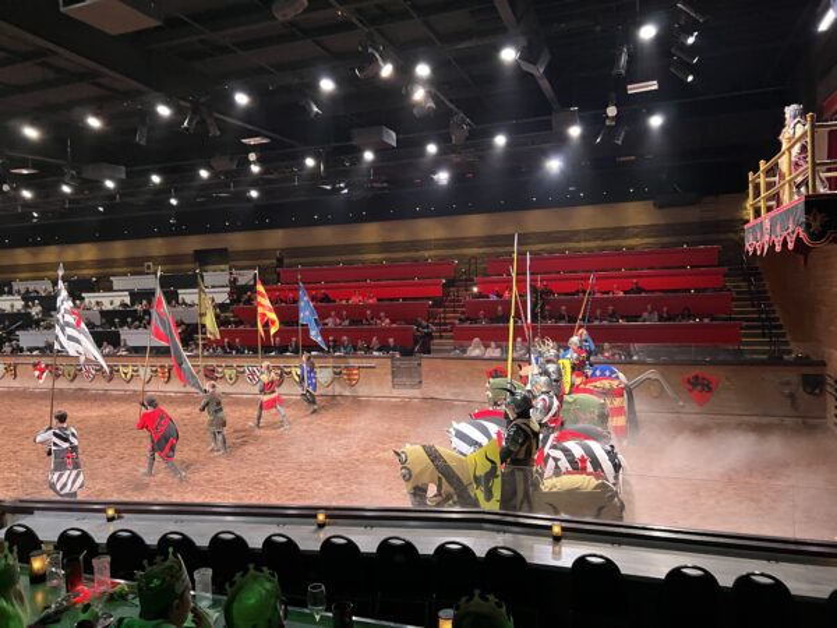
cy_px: 314
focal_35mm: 26
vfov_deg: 53.1
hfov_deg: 67.3
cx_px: 418
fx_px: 629
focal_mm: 5.7
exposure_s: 1/46
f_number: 1.5
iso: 500
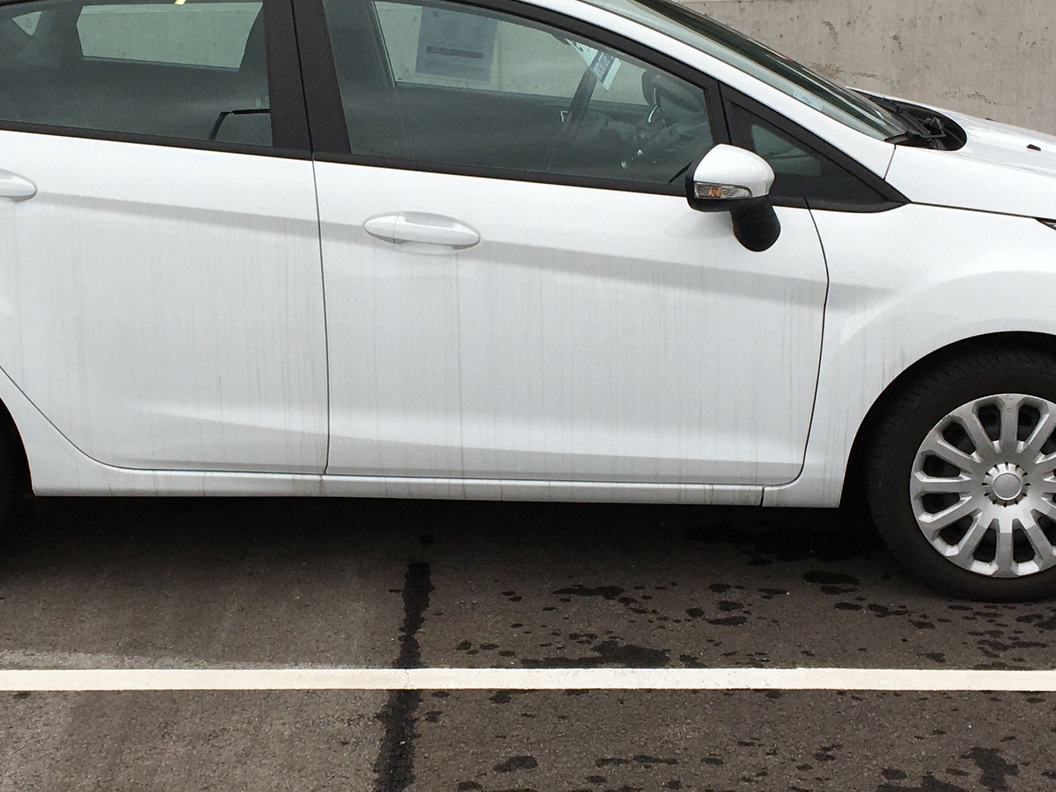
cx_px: 464
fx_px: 2136
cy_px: 305
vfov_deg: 21.0
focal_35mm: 70
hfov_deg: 27.8
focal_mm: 4.15
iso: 25
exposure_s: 1/481
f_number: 2.2
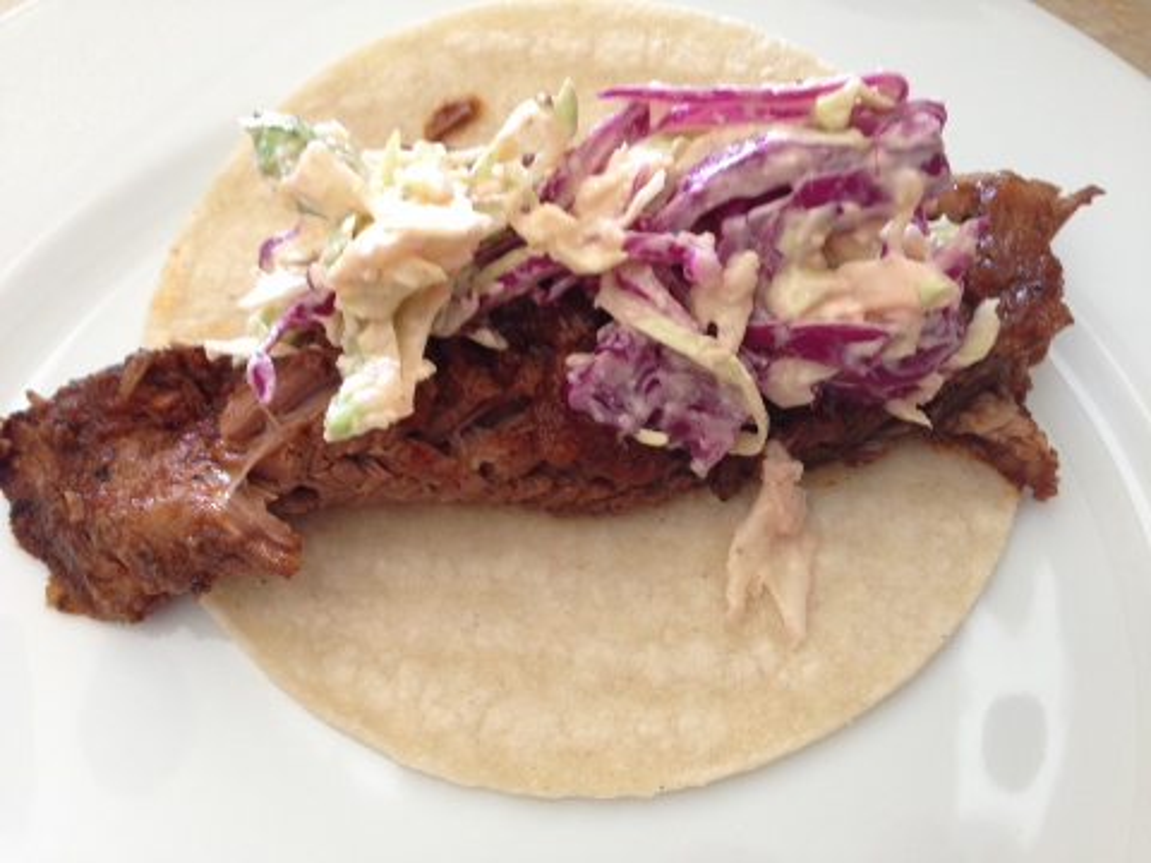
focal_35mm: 33
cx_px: 576
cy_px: 432
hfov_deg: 55.4
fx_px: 1097
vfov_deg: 42.9
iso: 50
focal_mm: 4.12
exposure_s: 1/20
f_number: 2.4
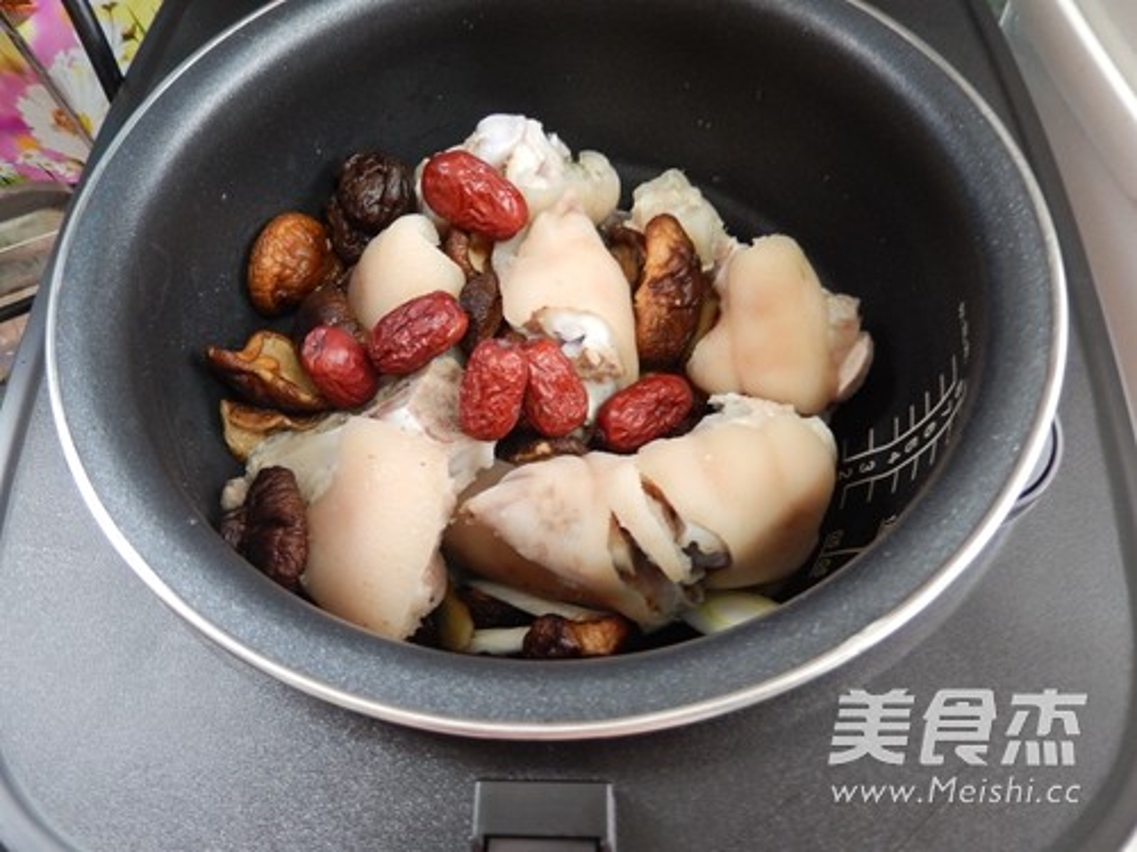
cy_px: 426
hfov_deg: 69.4
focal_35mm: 25
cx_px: 568
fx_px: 821
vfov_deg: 54.9
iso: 400
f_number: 3.4
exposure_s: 1/8
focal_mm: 4.5
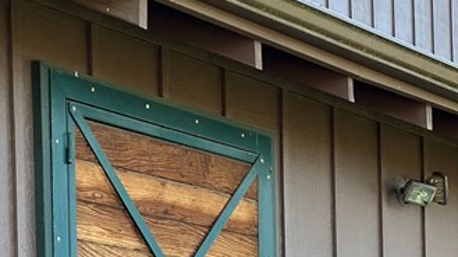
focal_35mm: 163
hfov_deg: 13.0
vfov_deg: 7.2
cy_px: 470
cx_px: 490
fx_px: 1979
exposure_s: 1/406
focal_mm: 6.86
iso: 80
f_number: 1.78
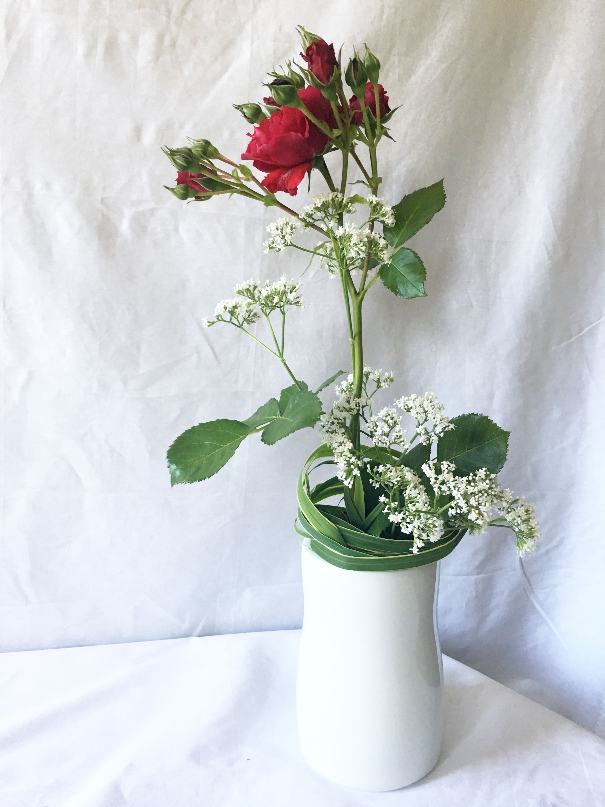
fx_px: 676
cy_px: 404
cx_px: 302
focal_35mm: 29
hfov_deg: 48.2
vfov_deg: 61.7
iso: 50
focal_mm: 4.15
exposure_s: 1/33
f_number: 2.2
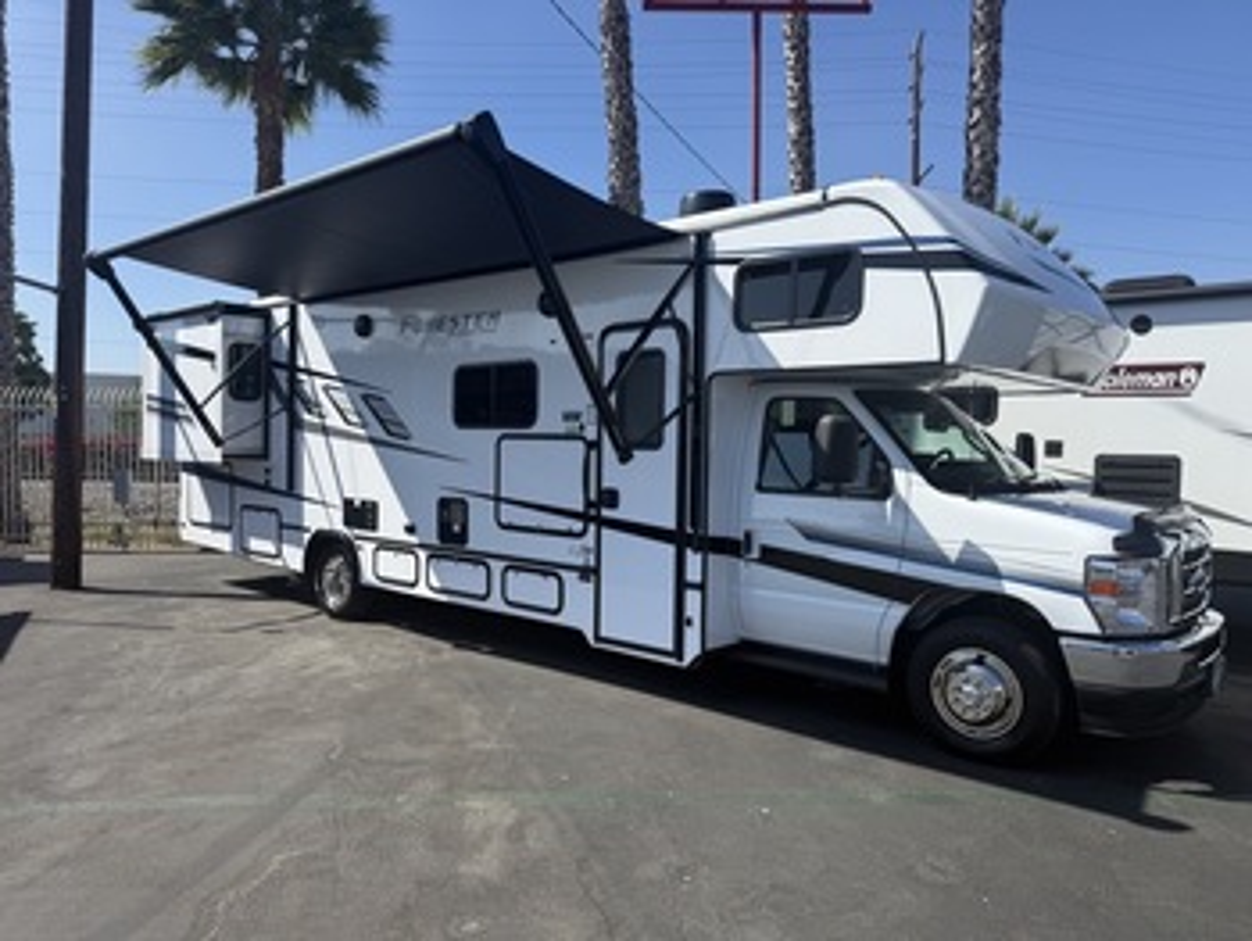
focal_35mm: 24
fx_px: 869
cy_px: 470
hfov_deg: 71.6
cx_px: 626
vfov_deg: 56.9
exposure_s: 1/5319
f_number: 1.78
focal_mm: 6.76
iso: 80
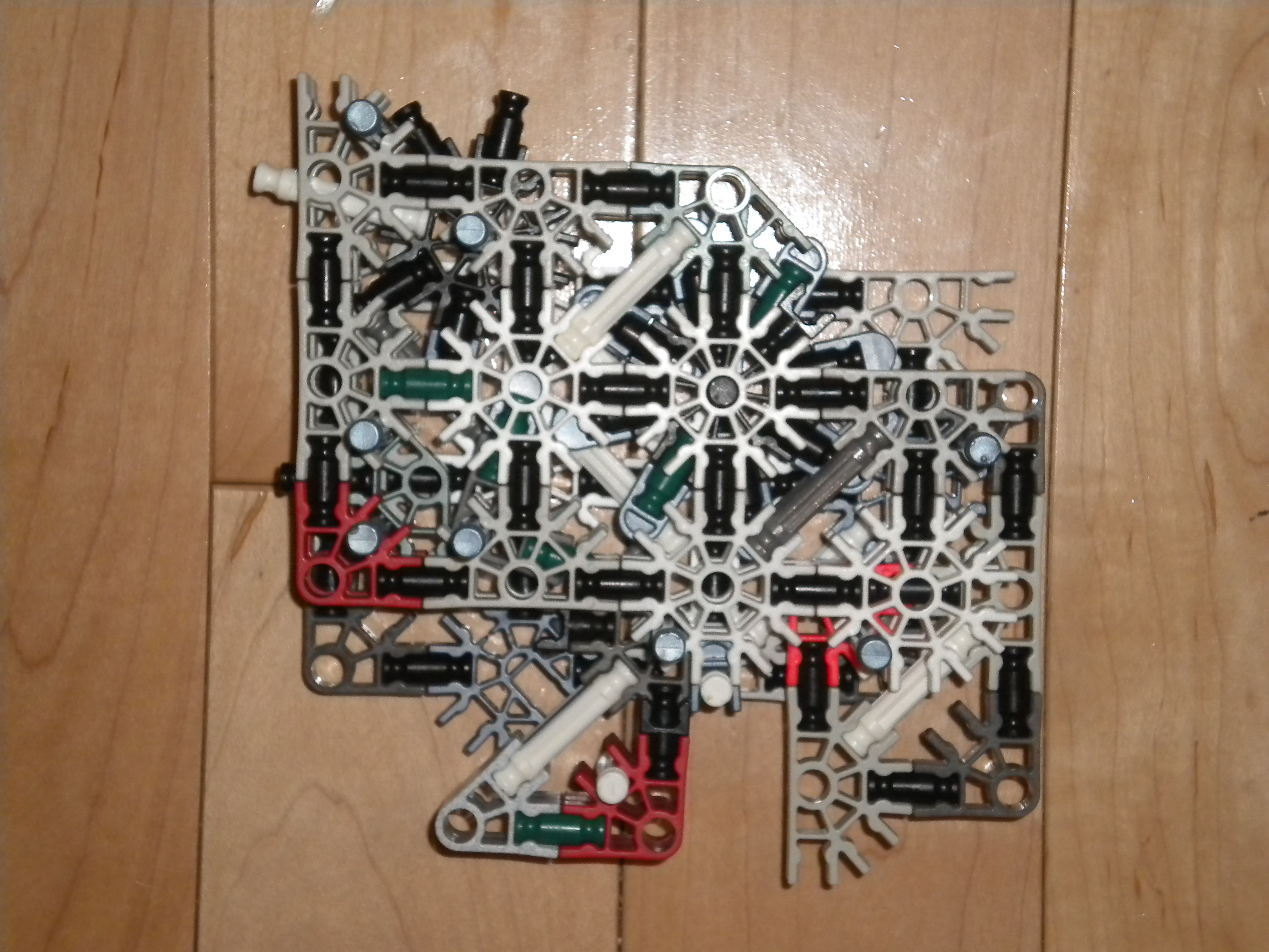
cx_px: 634
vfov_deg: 18.7
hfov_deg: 24.7
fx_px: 2896
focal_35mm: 79
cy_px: 476
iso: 400
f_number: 5.1
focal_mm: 14.3
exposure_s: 1/60
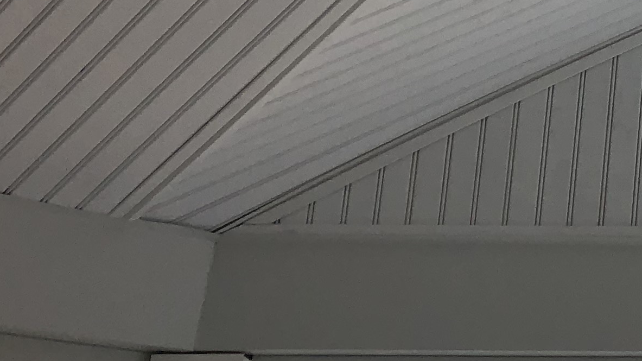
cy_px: -142
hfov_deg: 17.8
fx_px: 1770
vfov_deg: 11.3
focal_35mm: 104
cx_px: 1030
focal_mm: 3.99
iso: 50
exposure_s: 1/120
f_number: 1.8
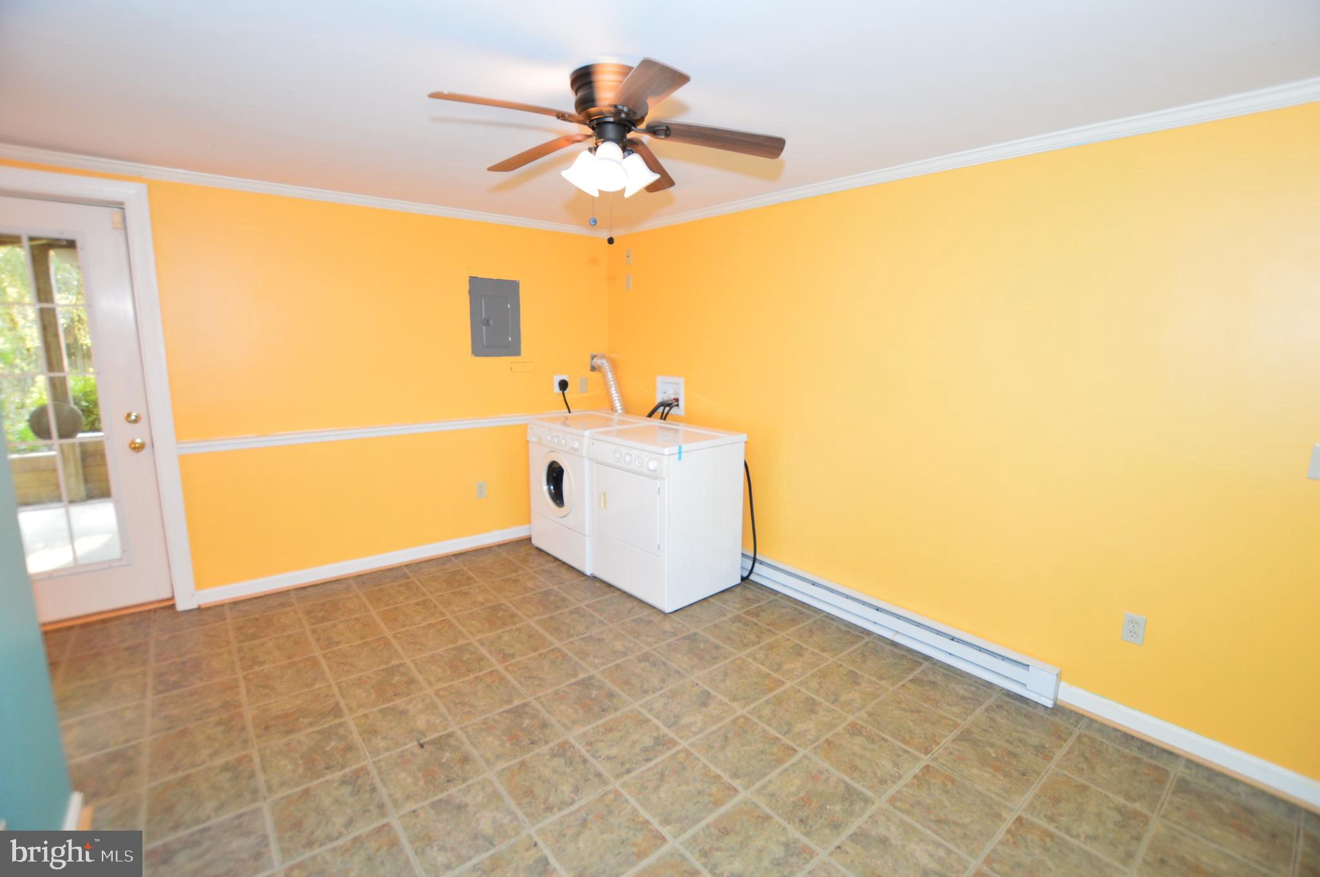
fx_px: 549
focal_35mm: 15
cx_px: 660
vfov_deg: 77.2
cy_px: 438
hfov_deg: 100.4
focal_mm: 10
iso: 800
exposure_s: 1/50
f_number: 4
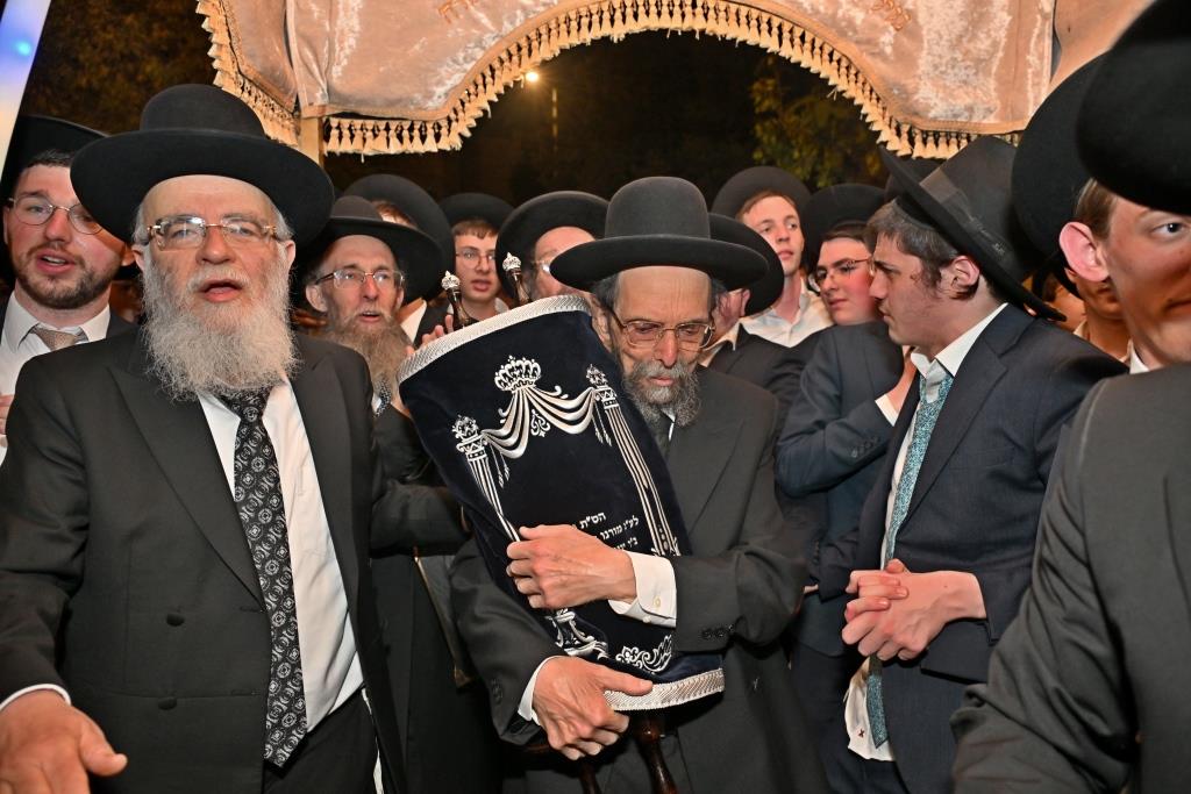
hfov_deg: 73.7
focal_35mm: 24
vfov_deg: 53.1
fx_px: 794
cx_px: 596
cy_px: 397
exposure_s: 1/160
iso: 640
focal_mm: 24
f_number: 4
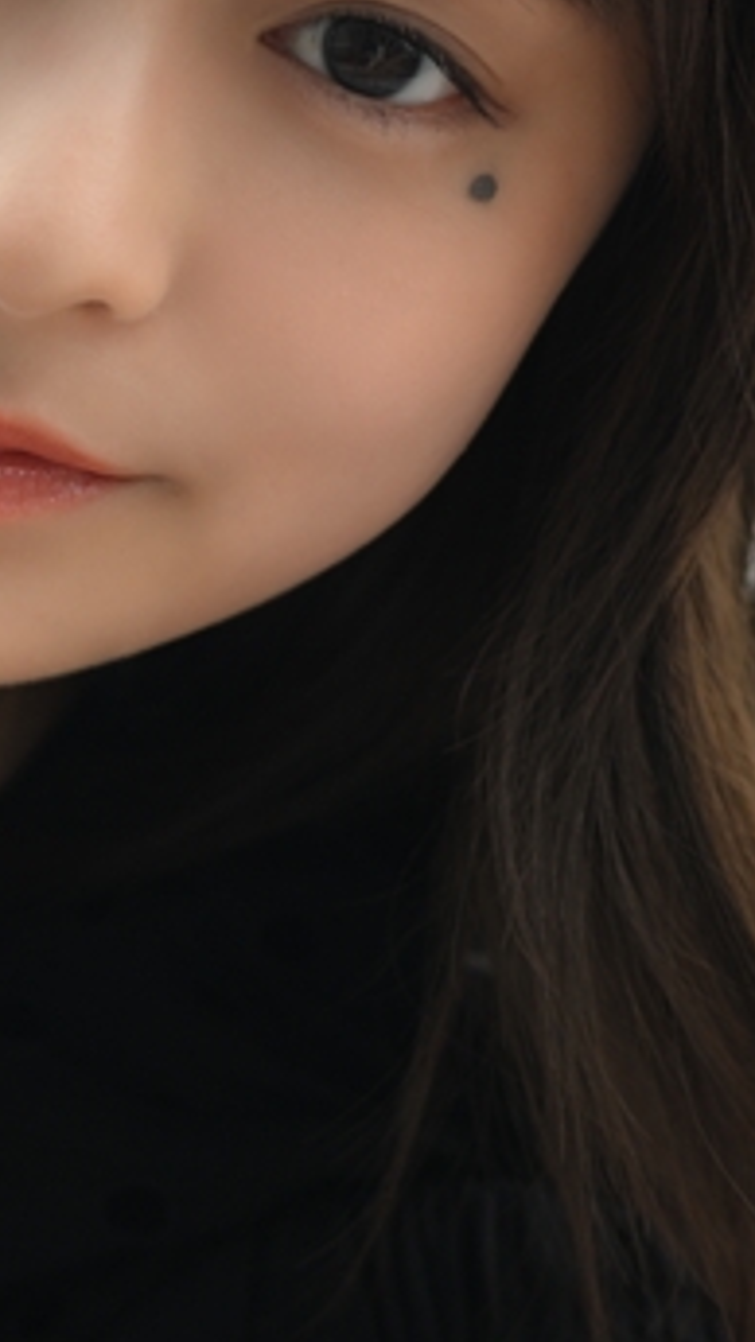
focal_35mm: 213
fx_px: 7583
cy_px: -194
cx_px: -809
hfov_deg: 5.6
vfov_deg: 10.0
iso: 100
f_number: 3.5
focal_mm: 58
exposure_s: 1/200
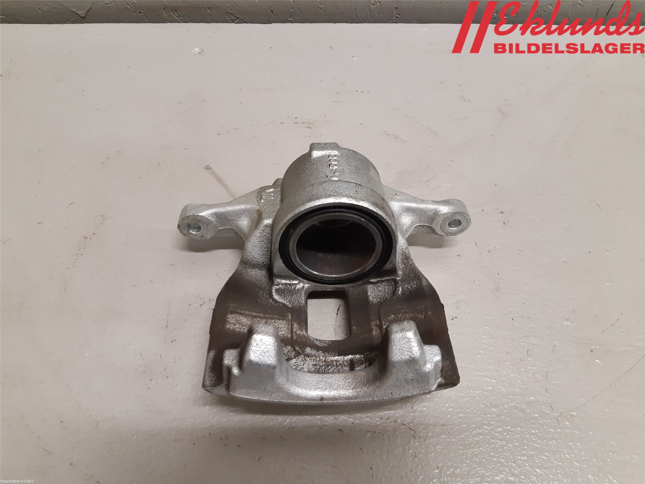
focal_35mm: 26
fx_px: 484
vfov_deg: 53.1
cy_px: 242
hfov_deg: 67.3
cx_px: 322
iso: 200
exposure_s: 1/50
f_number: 1.7
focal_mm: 3.93
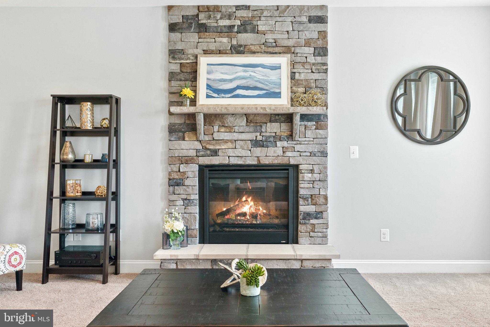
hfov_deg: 58.7
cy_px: 164
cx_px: 245
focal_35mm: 32
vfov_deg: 41.1
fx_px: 436
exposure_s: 1/3
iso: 640
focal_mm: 32
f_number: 11
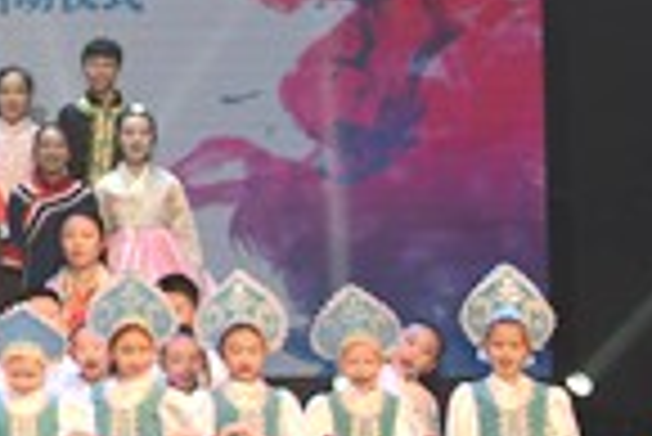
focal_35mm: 182
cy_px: 4
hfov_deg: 10.4
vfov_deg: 7.5
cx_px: -616
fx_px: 3299
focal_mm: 44
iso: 500
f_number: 6.3
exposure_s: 1/60
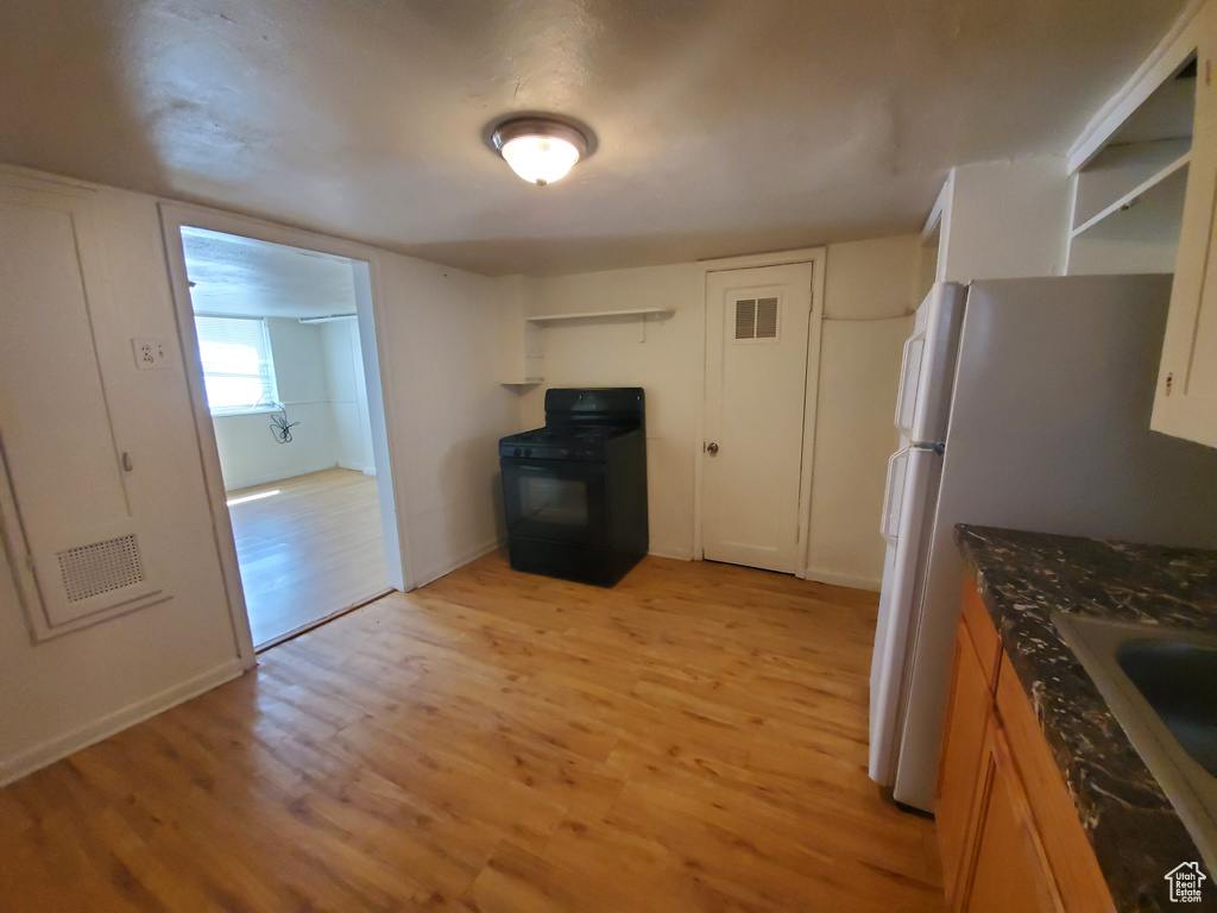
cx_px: 608
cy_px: 456
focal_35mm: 13
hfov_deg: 106.2
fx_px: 457
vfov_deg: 89.9
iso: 500
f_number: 2.2
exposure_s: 1/59
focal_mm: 1.8
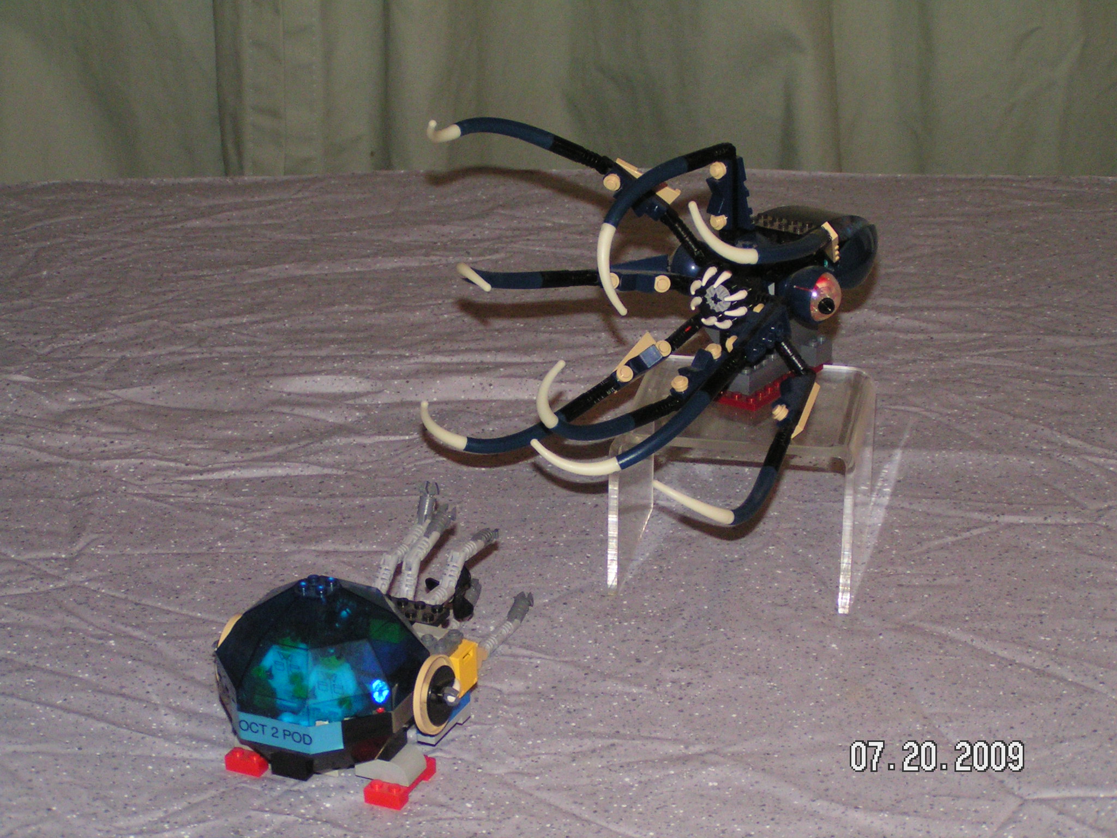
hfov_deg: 22.8
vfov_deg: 17.2
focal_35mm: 86
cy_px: 419
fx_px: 2775
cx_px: 558
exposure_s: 1/100
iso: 200
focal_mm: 13.2
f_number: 3.2
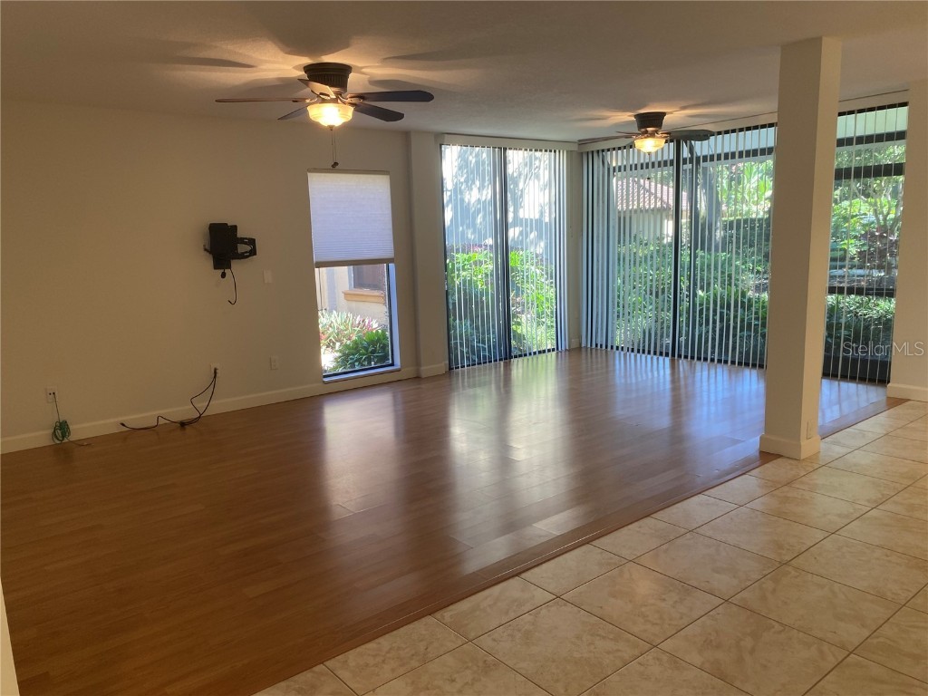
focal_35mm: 26
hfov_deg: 67.3
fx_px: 697
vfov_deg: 53.1
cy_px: 348
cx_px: 464
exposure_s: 1/60
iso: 80
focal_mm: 4.25
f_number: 1.8
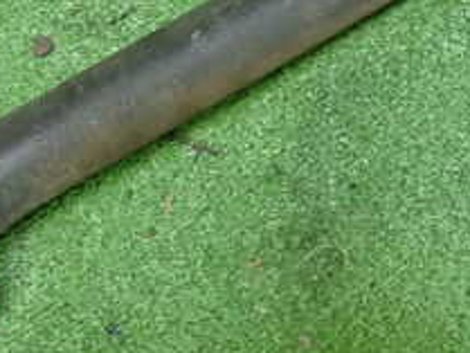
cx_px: 110
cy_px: 162
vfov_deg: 17.2
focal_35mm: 86
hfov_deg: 22.5
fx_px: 1168
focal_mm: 5.4
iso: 250
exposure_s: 1/30
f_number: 2.3
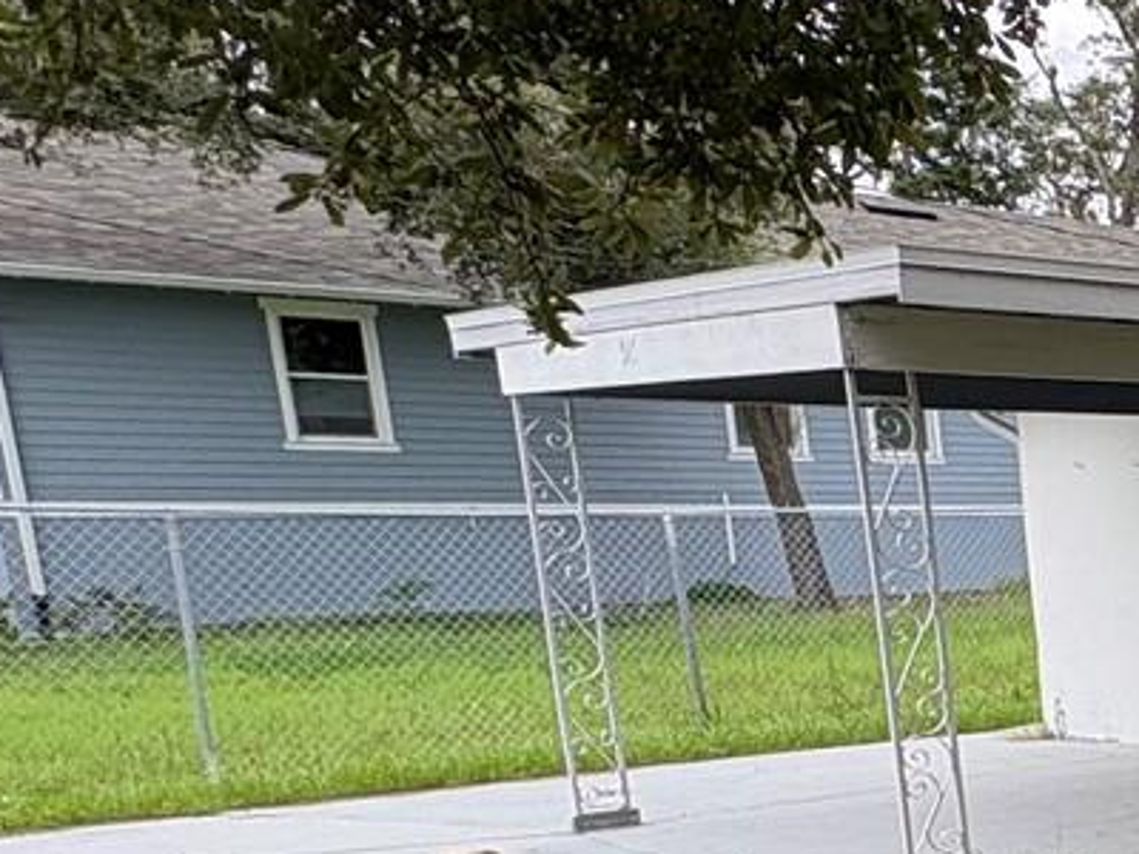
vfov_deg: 24.6
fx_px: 1843
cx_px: 1871
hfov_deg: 23.8
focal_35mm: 56
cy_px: 894
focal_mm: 2.22
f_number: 2.2
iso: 40
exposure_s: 1/346
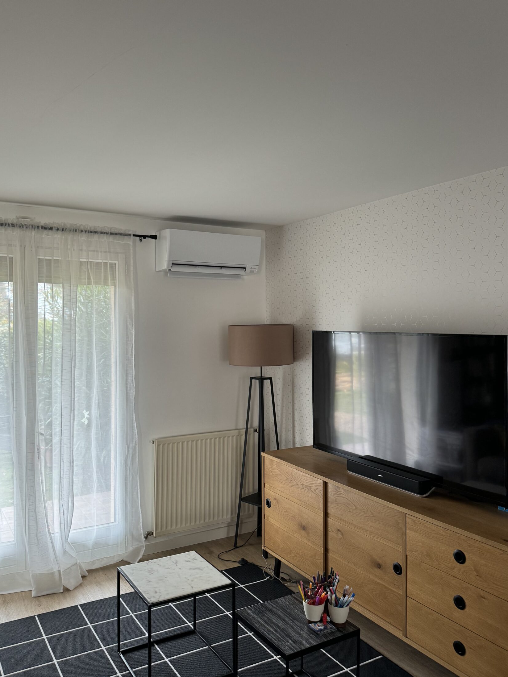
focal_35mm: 28
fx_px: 548
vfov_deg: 63.4
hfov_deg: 49.6
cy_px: 329
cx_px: 222
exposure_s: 1/121
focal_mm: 6.86
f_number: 1.78
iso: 200
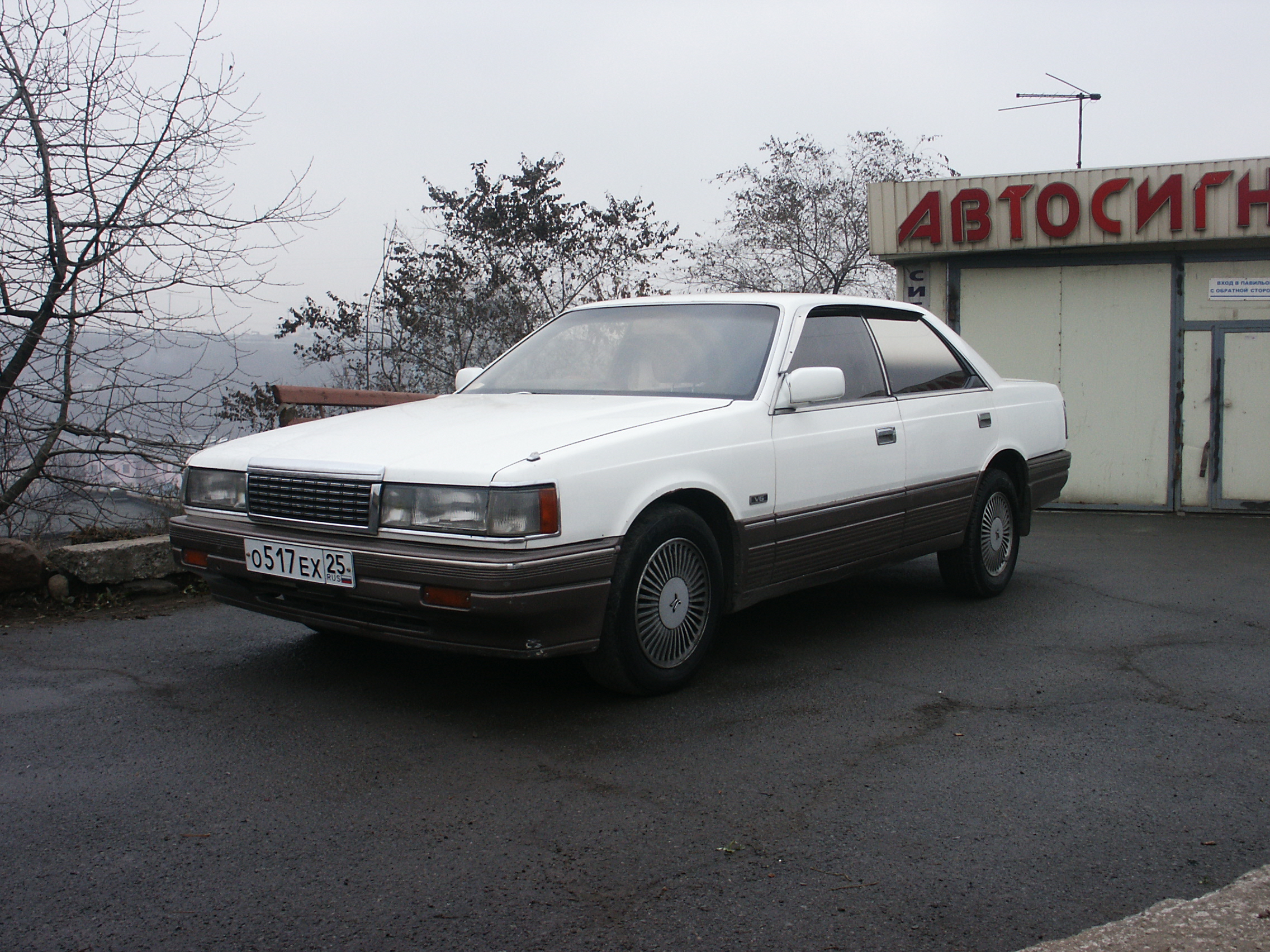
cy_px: 476
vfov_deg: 40.7
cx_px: 635
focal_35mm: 35
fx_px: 1284
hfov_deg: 52.6
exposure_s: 1/60
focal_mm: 7.18
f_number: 6.7
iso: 64
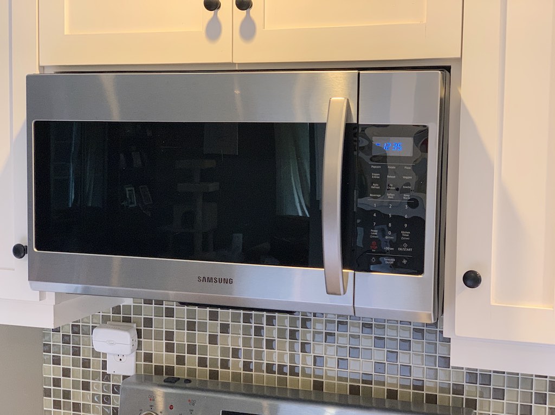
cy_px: 208
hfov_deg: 36.8
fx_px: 833
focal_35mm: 52
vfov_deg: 28.0
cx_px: 278
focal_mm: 6
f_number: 2.4
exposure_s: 1/60
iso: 250
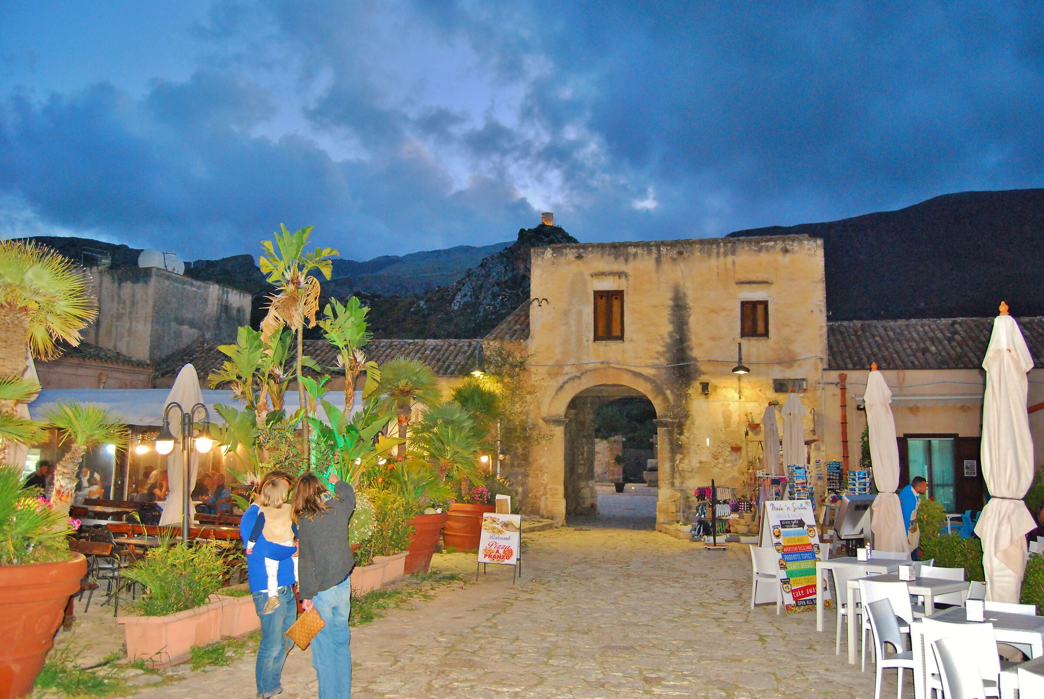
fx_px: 784
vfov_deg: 48.1
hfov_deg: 67.3
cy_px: 350
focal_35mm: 27
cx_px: 522
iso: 1600
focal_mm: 18
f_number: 3.5
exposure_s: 1/60
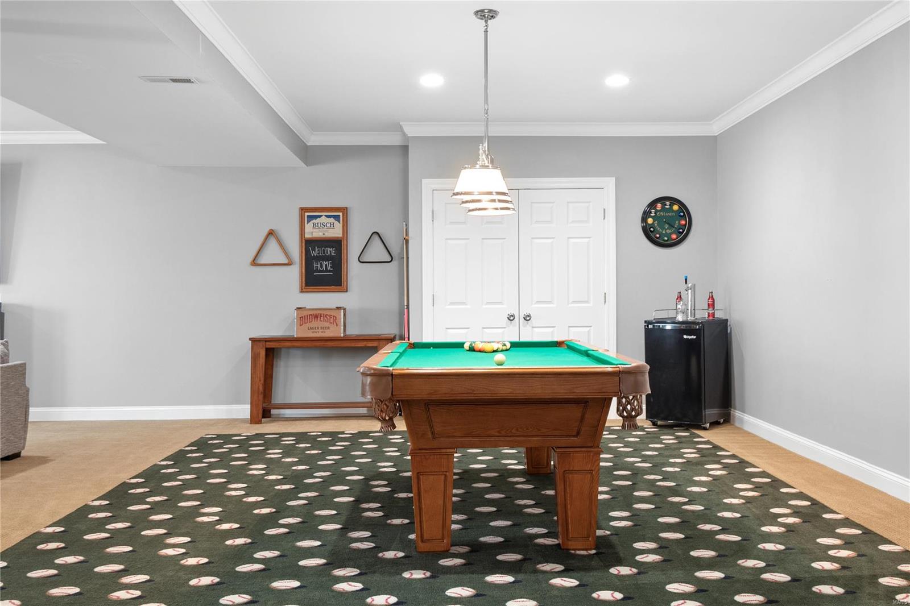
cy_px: 303
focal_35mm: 36
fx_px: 910
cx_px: 455
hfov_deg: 53.1
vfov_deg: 36.9
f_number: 6.3
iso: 400
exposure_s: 1/1.67
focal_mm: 18
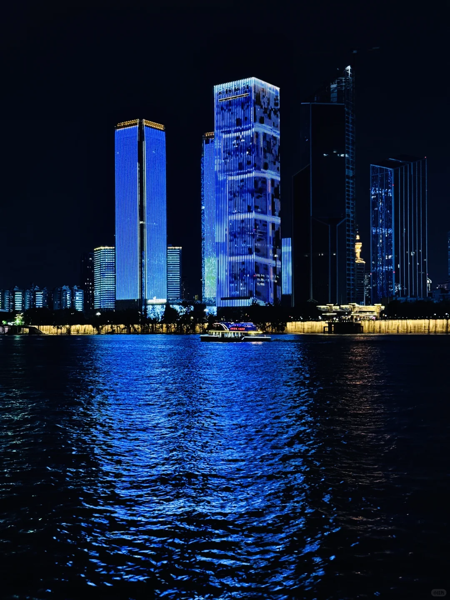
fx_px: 832
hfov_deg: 30.3
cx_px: 225
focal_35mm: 48
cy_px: 300
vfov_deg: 39.7
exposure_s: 1/25
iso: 400
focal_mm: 6.76
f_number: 1.78
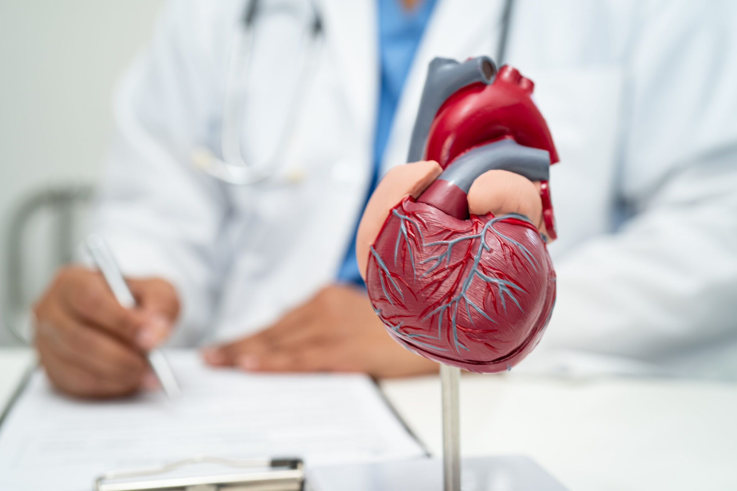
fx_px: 1023
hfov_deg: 39.6
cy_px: 246
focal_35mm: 50
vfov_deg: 27.0
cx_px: 368
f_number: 3.2
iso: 200
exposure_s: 1/50
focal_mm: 50
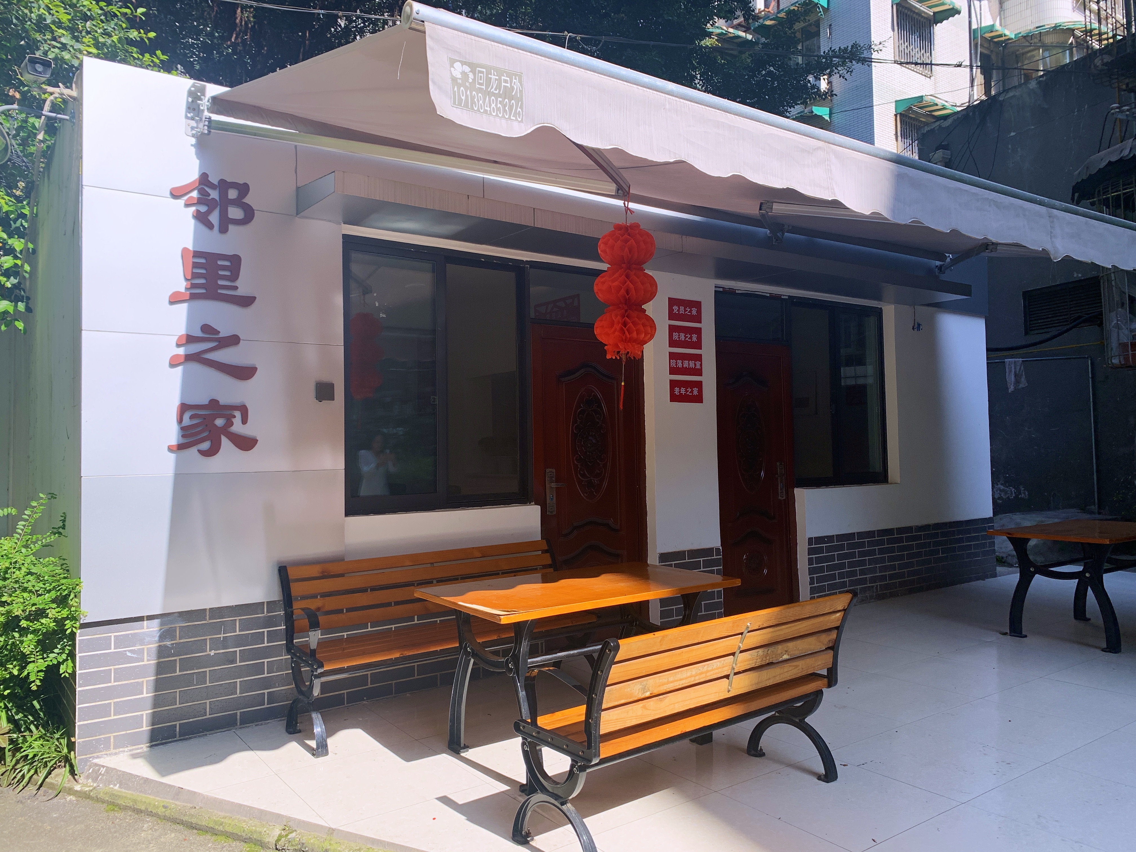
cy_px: 426
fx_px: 853
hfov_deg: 67.3
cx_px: 568
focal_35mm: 26
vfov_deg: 53.1
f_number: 1.8
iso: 25
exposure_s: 1/911
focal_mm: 4.25
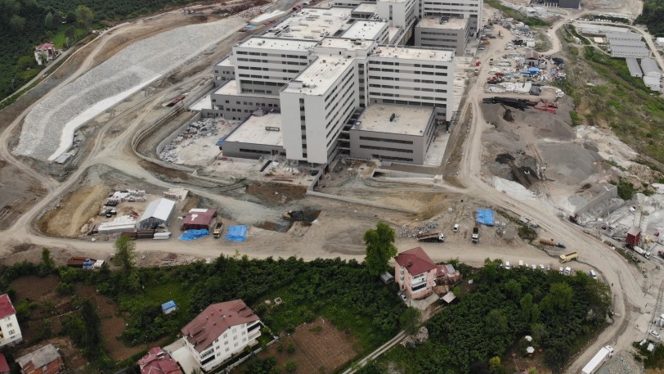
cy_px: 65
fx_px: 581
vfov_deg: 34.4
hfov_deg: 59.0
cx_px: 400
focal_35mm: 33
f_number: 2.8
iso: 100
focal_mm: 4.5
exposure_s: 1/146
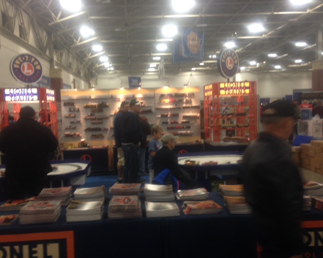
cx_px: 152
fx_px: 335
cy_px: 129
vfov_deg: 42.2
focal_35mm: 35
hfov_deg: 51.5
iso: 80
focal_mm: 4.12
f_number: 2.4
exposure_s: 1/20
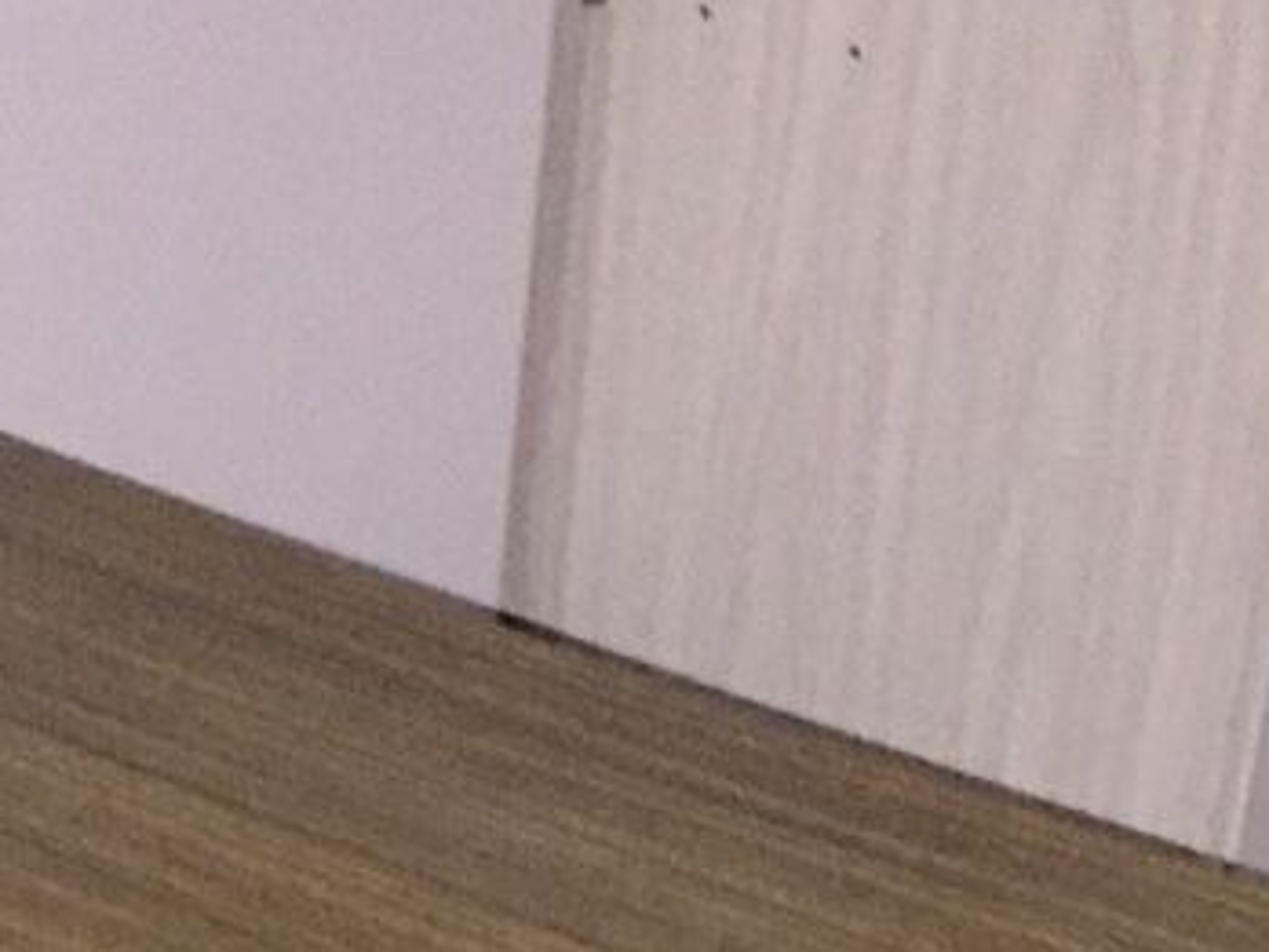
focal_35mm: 136
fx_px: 4986
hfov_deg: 14.1
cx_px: -263
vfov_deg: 9.9
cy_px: 2050
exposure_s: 1/17
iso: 400
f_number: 2.2
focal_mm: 4.15
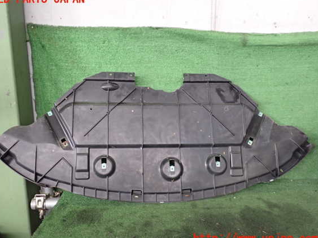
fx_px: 294
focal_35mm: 32
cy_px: 119
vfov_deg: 44.1
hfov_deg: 56.8
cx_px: 151
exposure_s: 1/40
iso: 200
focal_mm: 5.4
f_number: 2.3
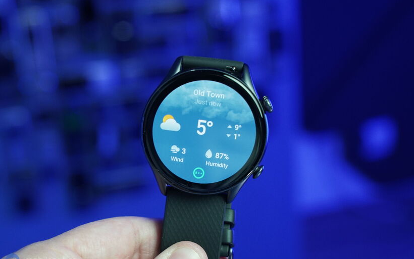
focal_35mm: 72
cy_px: 134
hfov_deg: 28.6
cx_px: 209
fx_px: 813
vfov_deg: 18.1
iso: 3200
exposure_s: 1/160
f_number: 7.1
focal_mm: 70
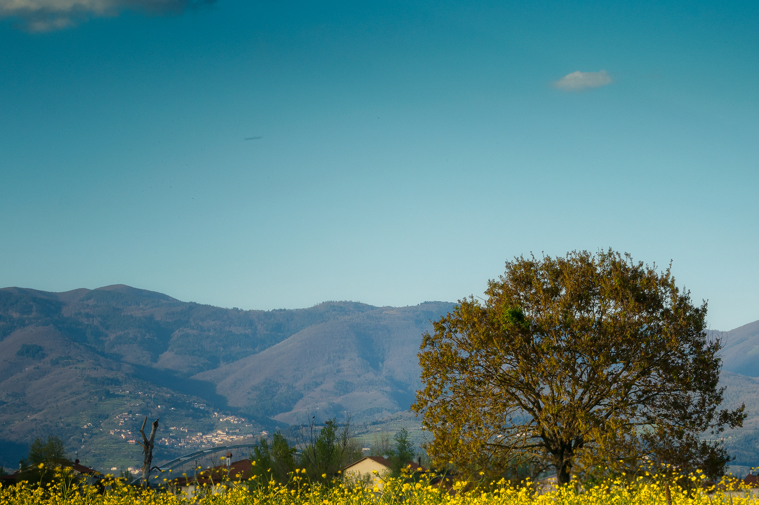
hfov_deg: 13.2
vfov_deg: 8.8
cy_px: 348
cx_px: 560
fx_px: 3266
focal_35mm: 155
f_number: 11
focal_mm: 70
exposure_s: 1/125
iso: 100
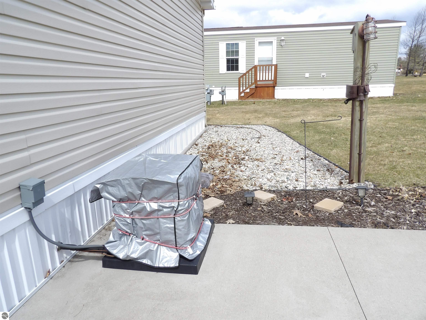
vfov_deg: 56.8
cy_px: 160
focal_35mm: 24
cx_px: 213
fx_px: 295
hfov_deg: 71.6
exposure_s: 1/498
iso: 100
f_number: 4.6
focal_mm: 4.3
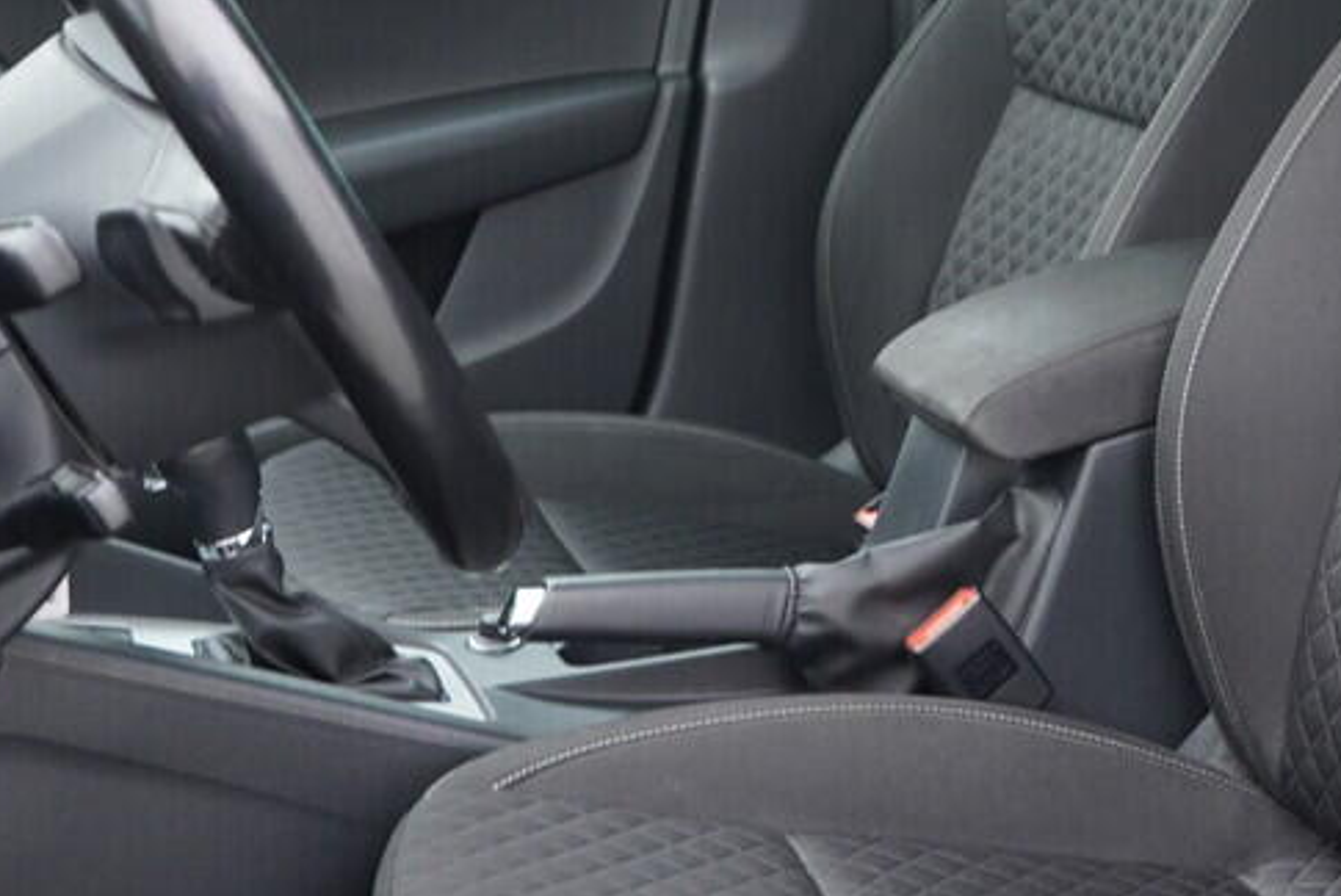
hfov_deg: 26.0
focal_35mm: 76
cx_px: 1117
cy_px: 120
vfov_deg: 17.7
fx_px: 2833
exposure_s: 1/40
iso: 320
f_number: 2.8
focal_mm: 24
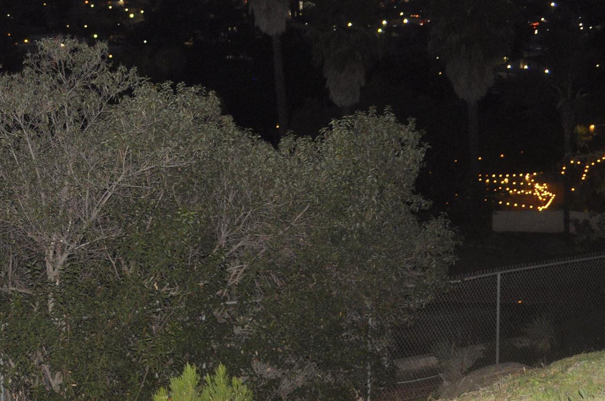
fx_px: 1010
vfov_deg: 21.1
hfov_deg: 32.1
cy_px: -61
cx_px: 92
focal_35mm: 60
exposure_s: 1/60
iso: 800
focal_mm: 17
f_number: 2.8
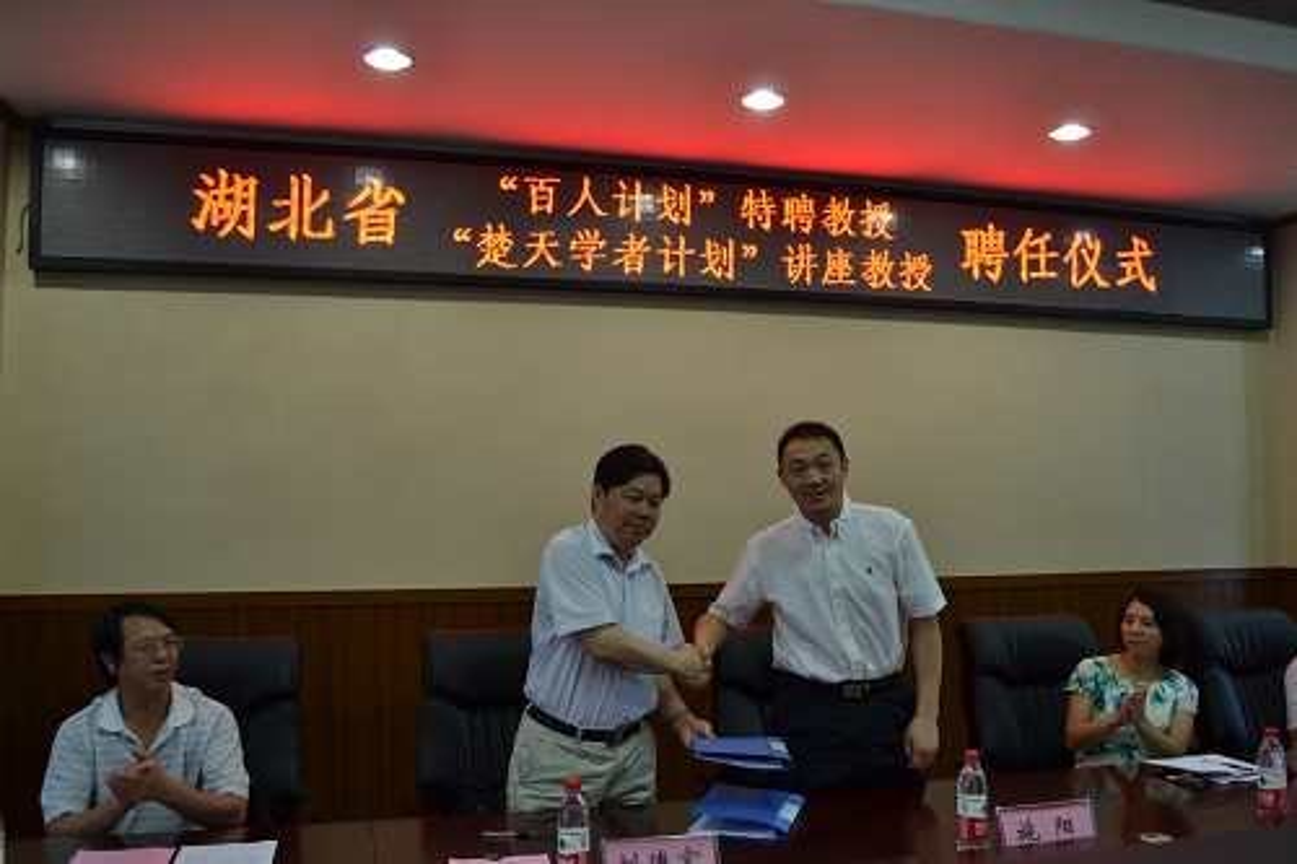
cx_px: 648
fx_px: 1080
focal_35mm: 30
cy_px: 432
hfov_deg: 61.9
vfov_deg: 43.6
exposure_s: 1/50
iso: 400
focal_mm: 20
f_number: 3.8
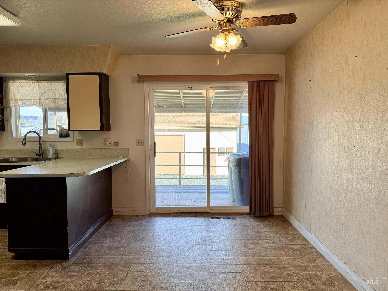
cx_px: 194
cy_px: 146
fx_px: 269
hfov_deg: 71.6
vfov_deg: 56.8
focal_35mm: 24
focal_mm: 6.76
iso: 80
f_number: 1.78
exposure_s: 1/224
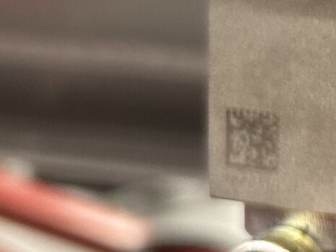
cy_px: -10
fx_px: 1388
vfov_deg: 10.3
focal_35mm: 143
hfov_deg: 12.4
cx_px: 642
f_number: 1.5
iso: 100
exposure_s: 1/100
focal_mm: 5.7
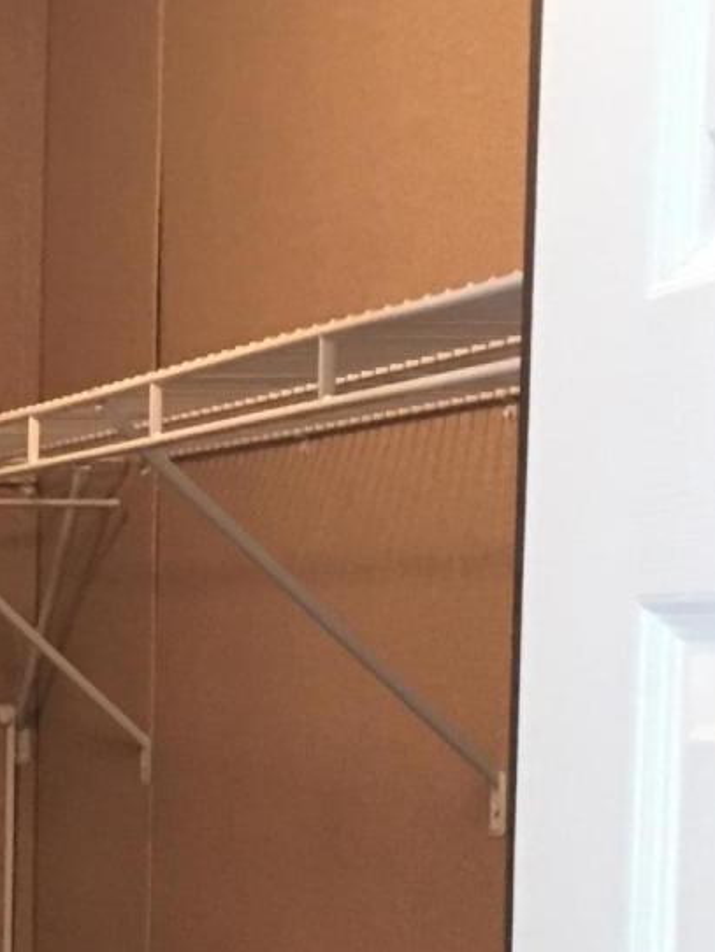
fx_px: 2944
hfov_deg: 12.8
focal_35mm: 107
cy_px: 898
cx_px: -499
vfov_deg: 18.0
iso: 100
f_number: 2.2
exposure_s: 1/15
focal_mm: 4.15
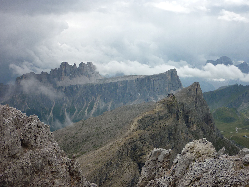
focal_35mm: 45
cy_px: 94
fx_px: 324
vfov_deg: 32.2
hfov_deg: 42.1
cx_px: 124
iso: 80
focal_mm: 7.4
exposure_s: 1/160
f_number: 9
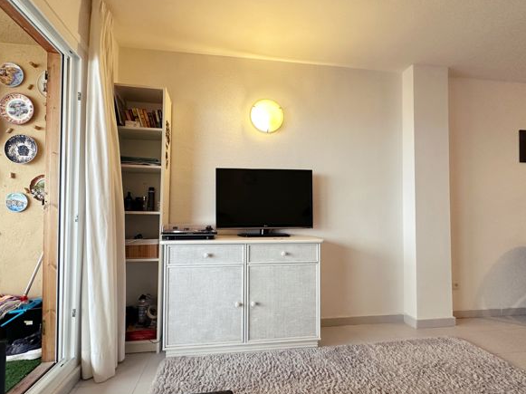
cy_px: 207
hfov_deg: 91.0
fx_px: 258
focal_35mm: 17
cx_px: 252
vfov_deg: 74.6
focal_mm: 2.22
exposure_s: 1/50
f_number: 2.2
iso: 250
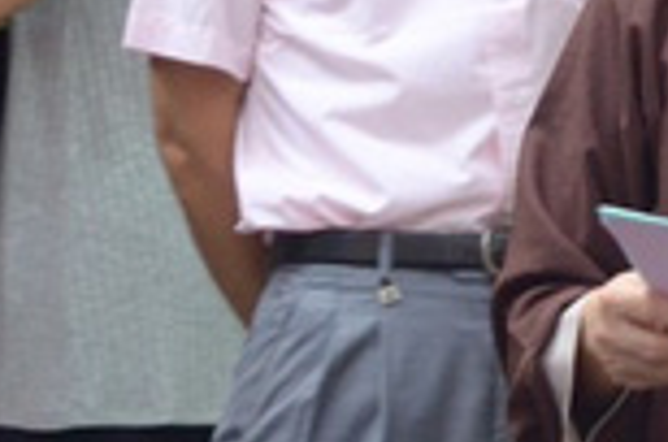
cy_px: 113
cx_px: 972
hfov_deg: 3.8
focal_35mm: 535
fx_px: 9907
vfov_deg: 2.6
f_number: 5.6
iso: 1800
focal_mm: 86
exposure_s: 1/30
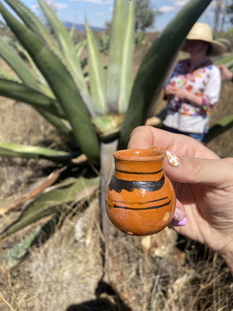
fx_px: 233
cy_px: 156
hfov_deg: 53.1
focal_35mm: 26
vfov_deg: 67.3
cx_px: 116
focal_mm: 4.25
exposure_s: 1/2755
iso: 32
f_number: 1.8
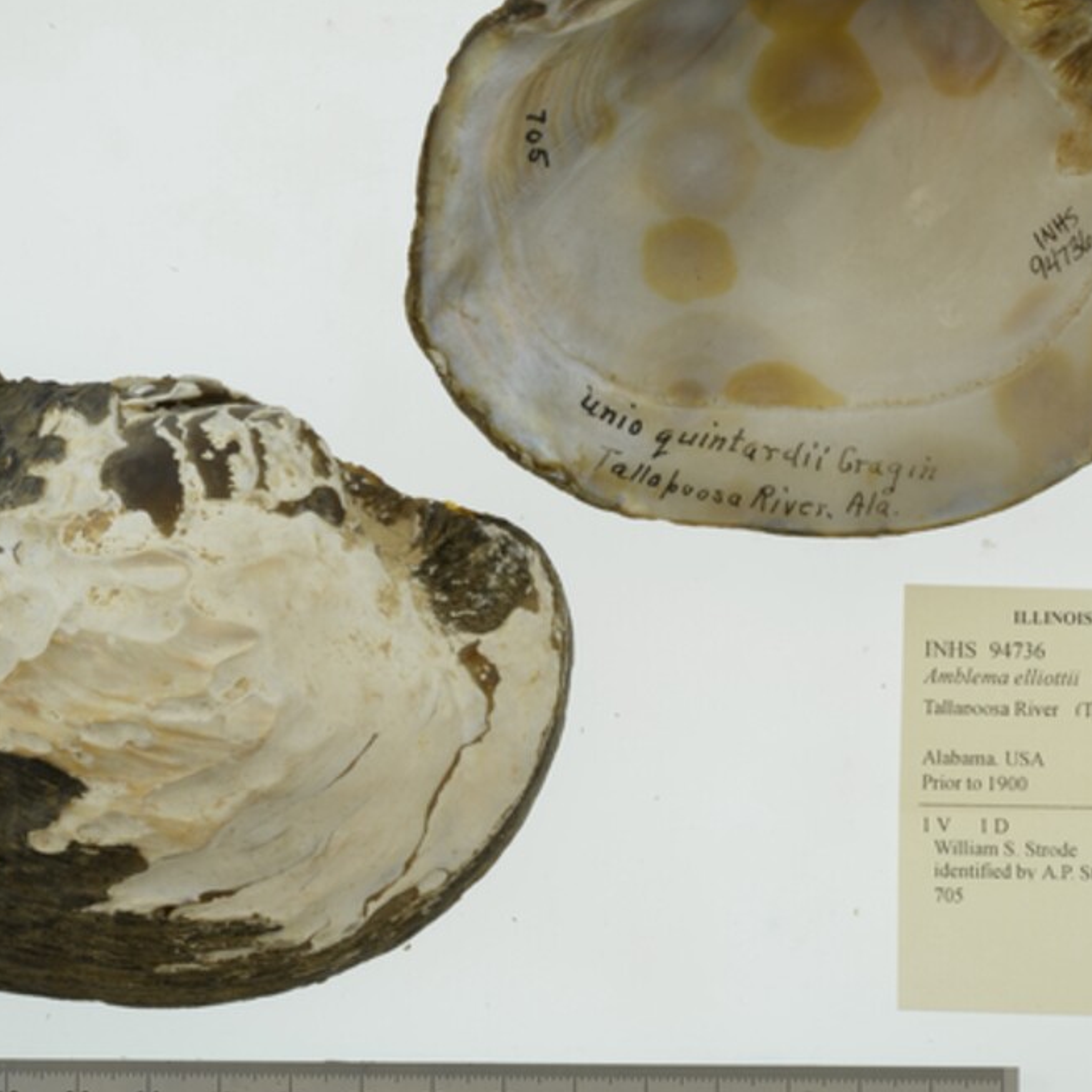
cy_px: 512
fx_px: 3319
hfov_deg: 18.7
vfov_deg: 18.7
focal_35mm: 93
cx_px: 617
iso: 100
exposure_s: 1/10
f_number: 32
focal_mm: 60
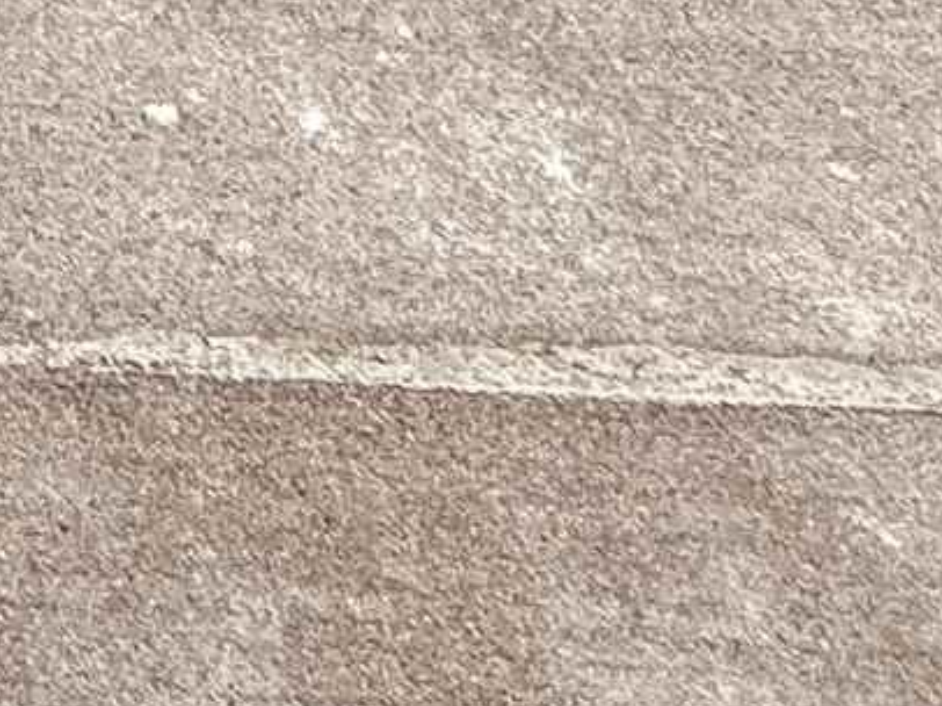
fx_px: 2883
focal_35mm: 106
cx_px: -1165
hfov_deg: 14.2
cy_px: -1491
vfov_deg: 10.0
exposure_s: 1/1613
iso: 50
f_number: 2.2
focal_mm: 2.22
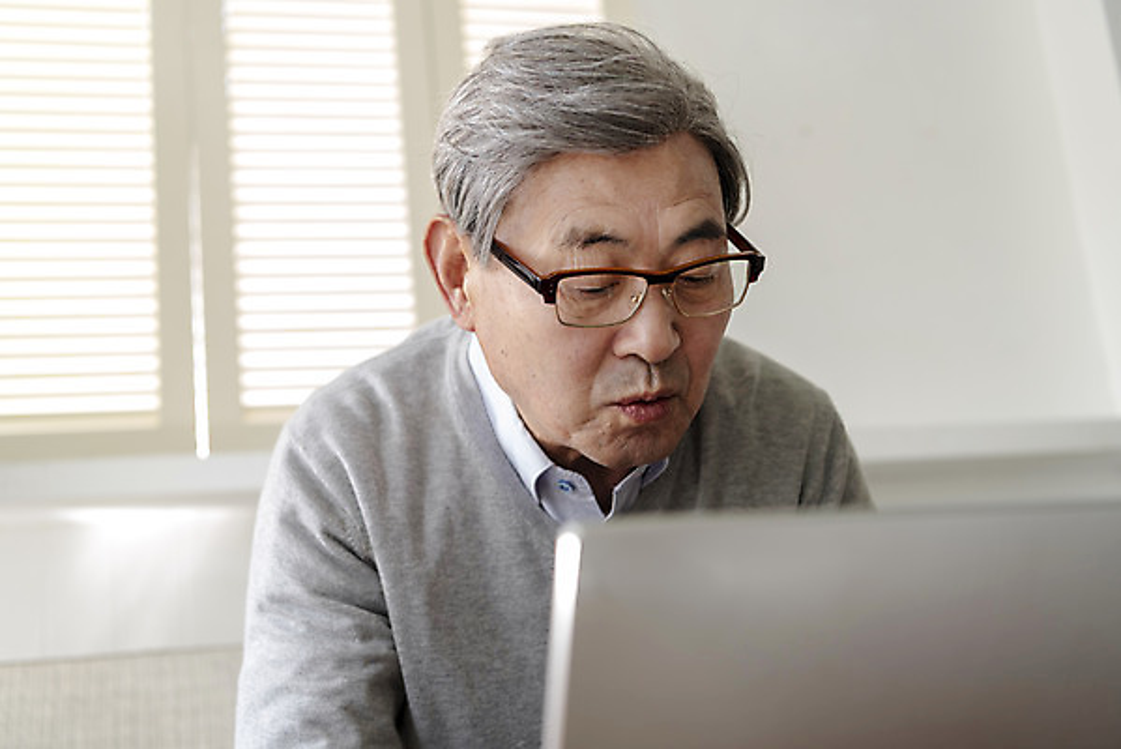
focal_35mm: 46
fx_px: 1433
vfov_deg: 29.3
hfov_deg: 42.7
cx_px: 560
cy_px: 374
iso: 500
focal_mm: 46
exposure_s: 1/80
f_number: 3.5
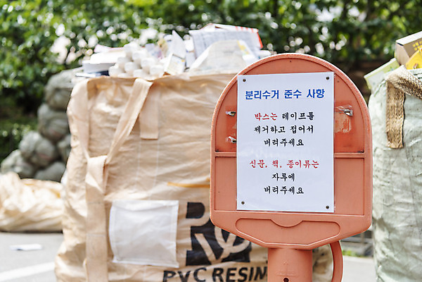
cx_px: 211
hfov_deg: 38.2
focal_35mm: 52
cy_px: 141
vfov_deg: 26.0
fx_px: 610
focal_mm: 52
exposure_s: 1/320
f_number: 4
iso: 125
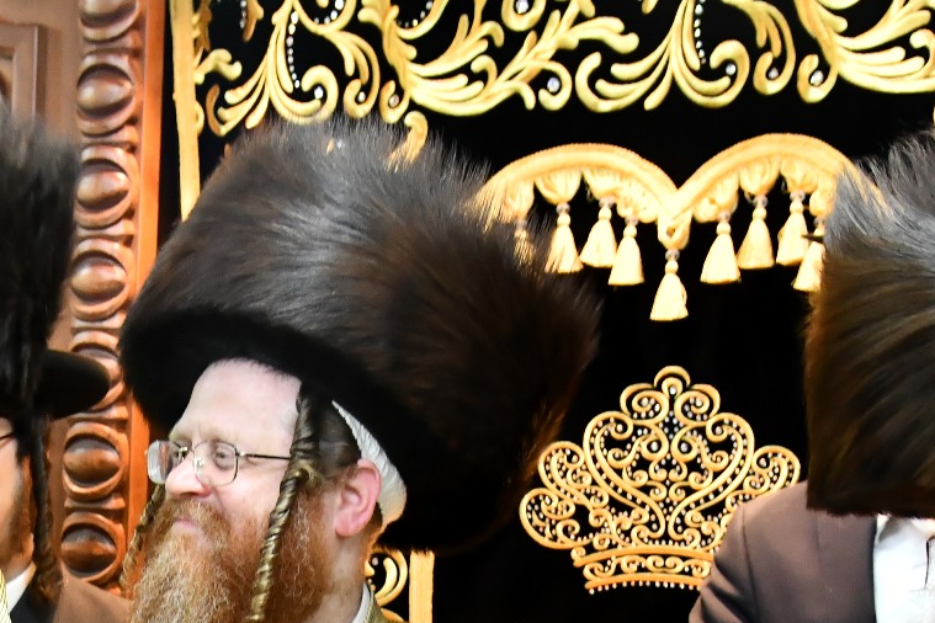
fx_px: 2052
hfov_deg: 24.6
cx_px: 11
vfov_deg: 16.4
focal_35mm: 79
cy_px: 807
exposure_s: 1/200
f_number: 4.5
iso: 2000
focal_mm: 24
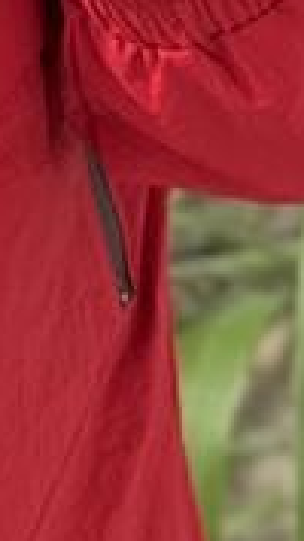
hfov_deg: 3.1
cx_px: -240
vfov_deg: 5.5
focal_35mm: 391
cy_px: -96
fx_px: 5609
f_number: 1.78
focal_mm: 6.76
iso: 100
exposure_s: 1/625
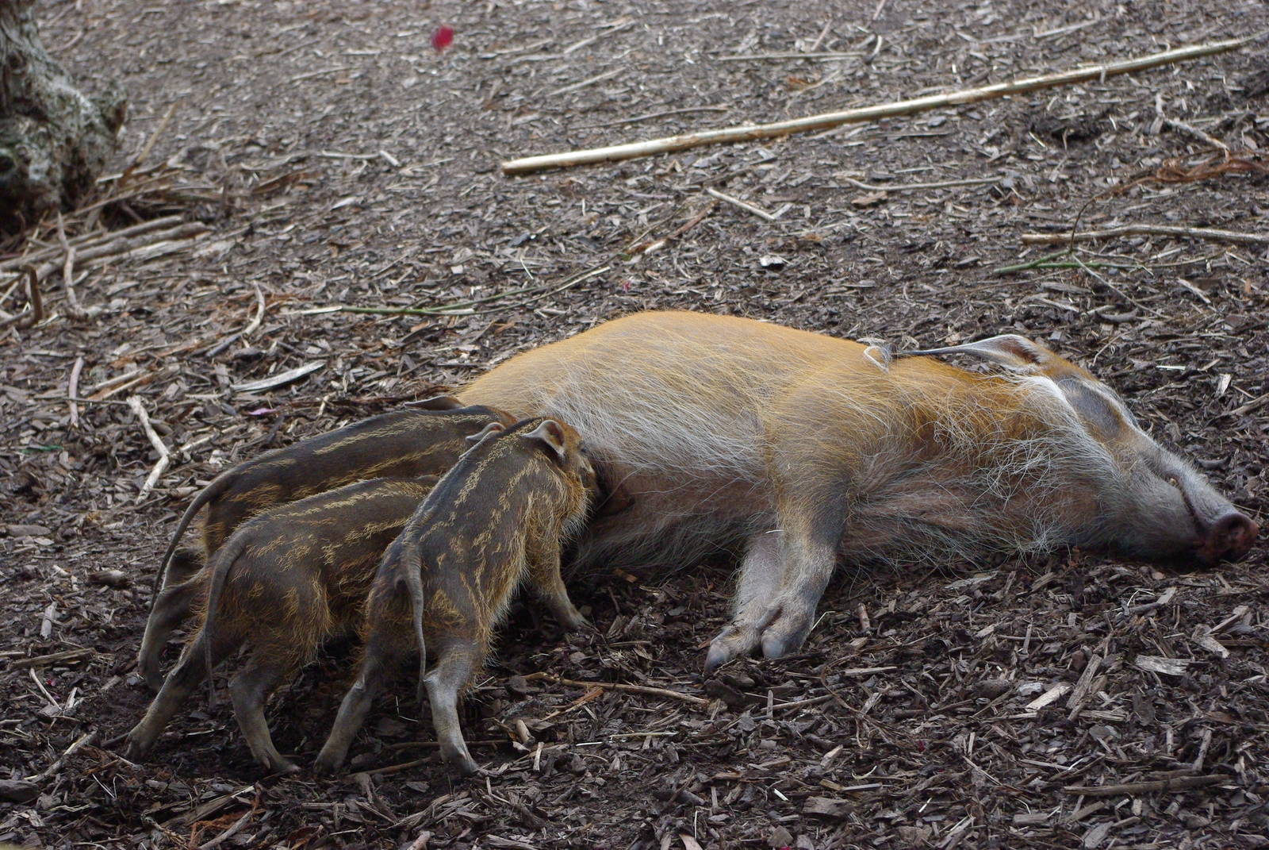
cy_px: 425
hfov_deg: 24.7
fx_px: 2894
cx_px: 634
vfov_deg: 16.7
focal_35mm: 82
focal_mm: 55
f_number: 8
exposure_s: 1/250
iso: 800
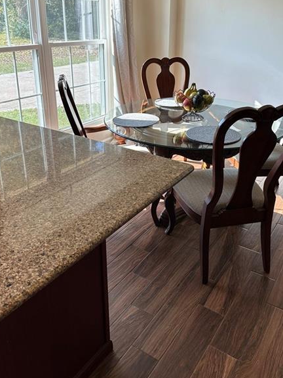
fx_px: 349
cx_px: 147
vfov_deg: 56.1
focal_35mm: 32
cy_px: 140
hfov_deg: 44.2
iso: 80
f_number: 1.78
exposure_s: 1/279
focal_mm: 6.86
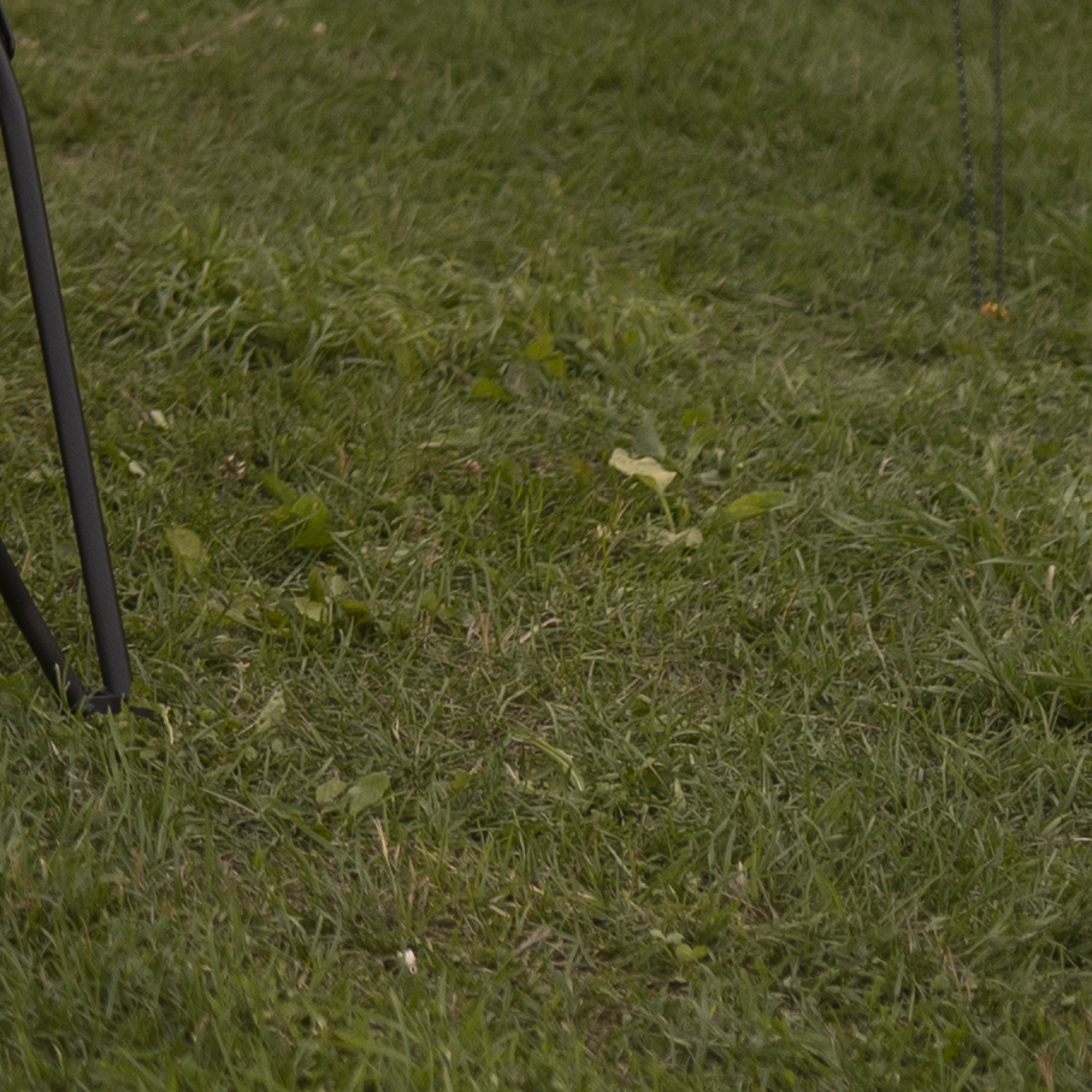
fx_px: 10065
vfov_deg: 6.1
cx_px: -1822
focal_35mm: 282
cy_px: -1073
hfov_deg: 5.9
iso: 125
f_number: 2.8
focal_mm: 50
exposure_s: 1/800
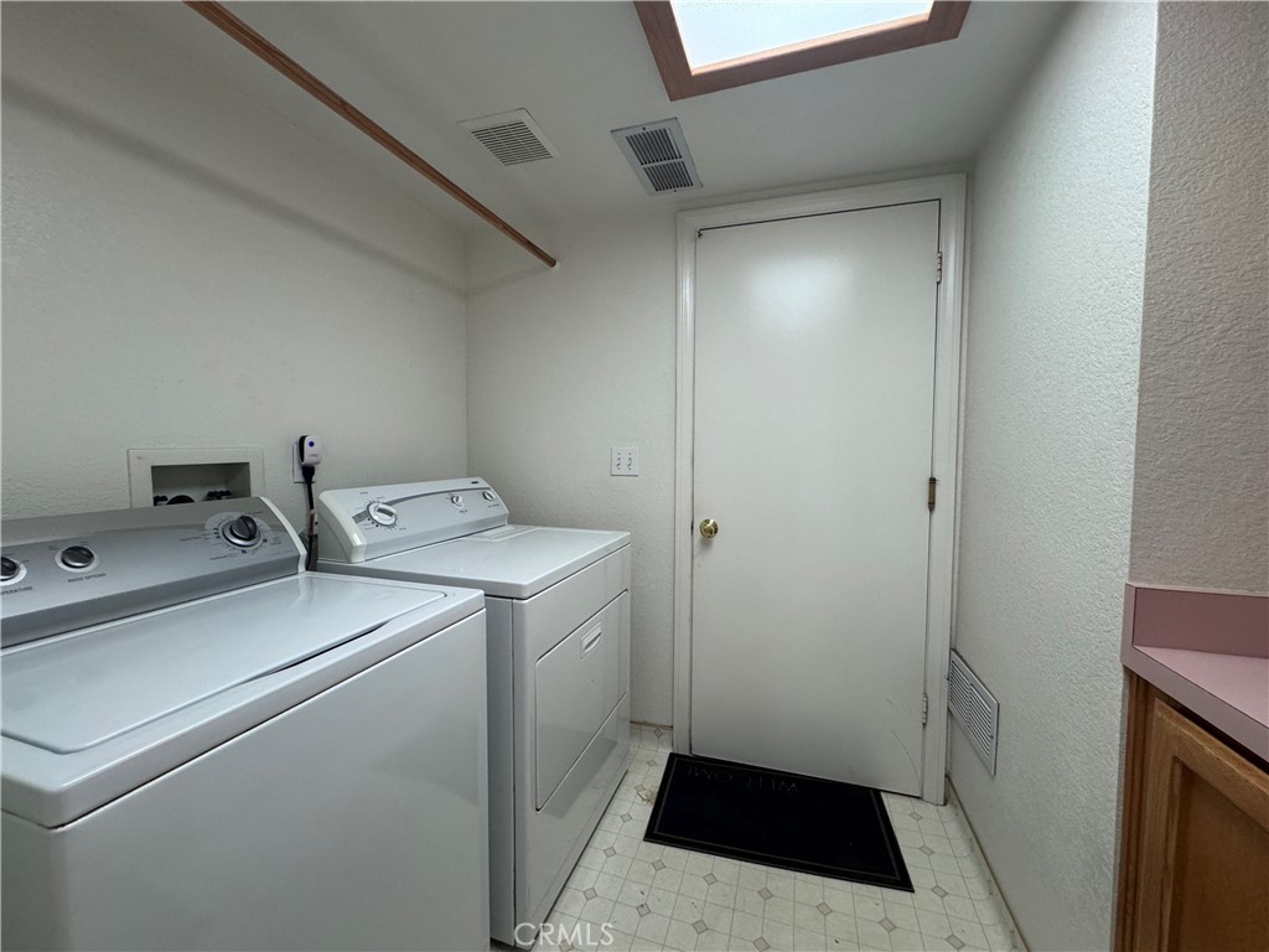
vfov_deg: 85.7
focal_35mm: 14
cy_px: 476
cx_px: 634
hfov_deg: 102.1
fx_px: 513
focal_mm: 2.22
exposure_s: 1/72
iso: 250
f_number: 2.2
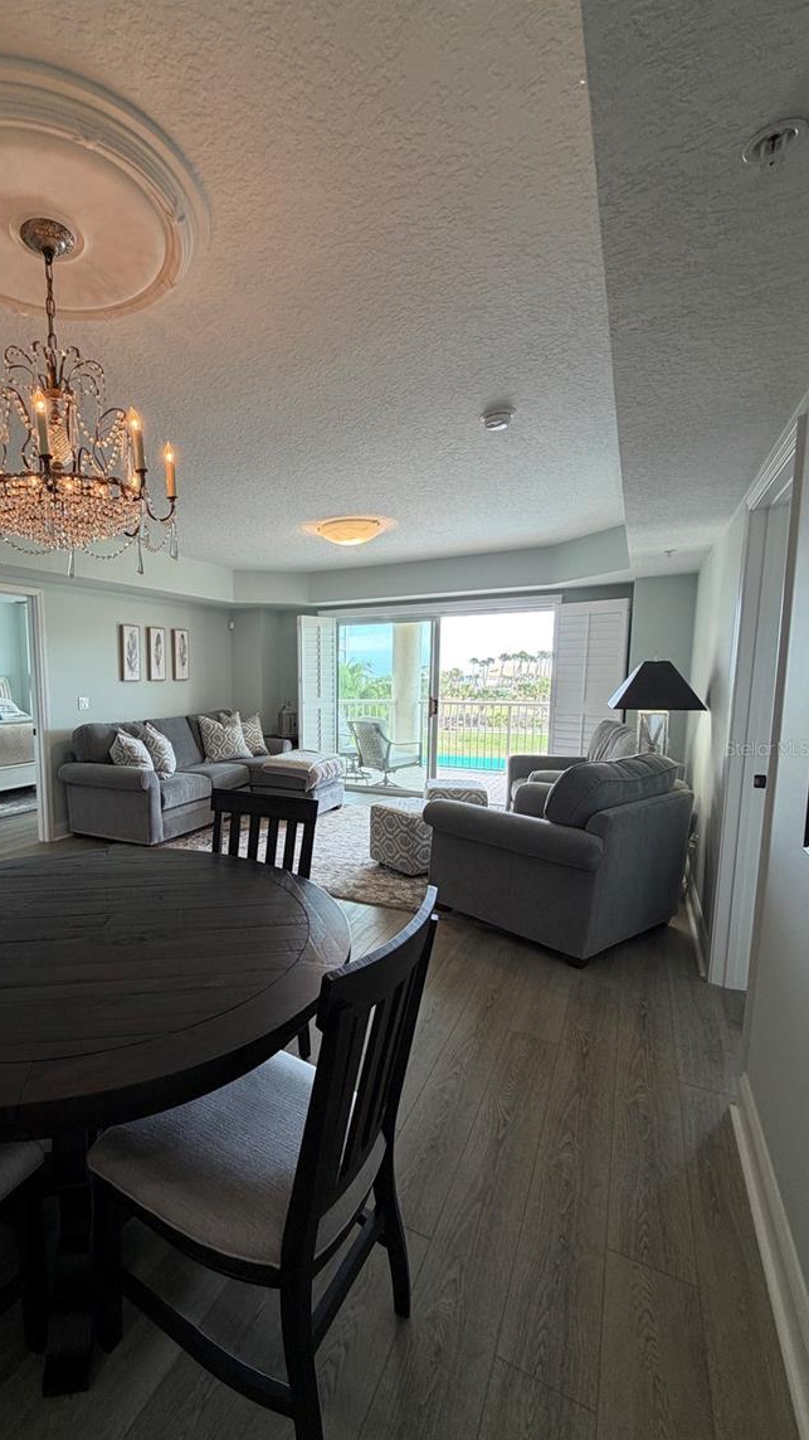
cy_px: 748
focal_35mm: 16
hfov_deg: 64.7
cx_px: 248
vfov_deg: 99.3
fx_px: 611
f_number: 2.2
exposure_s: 1/120
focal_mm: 2.22
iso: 100
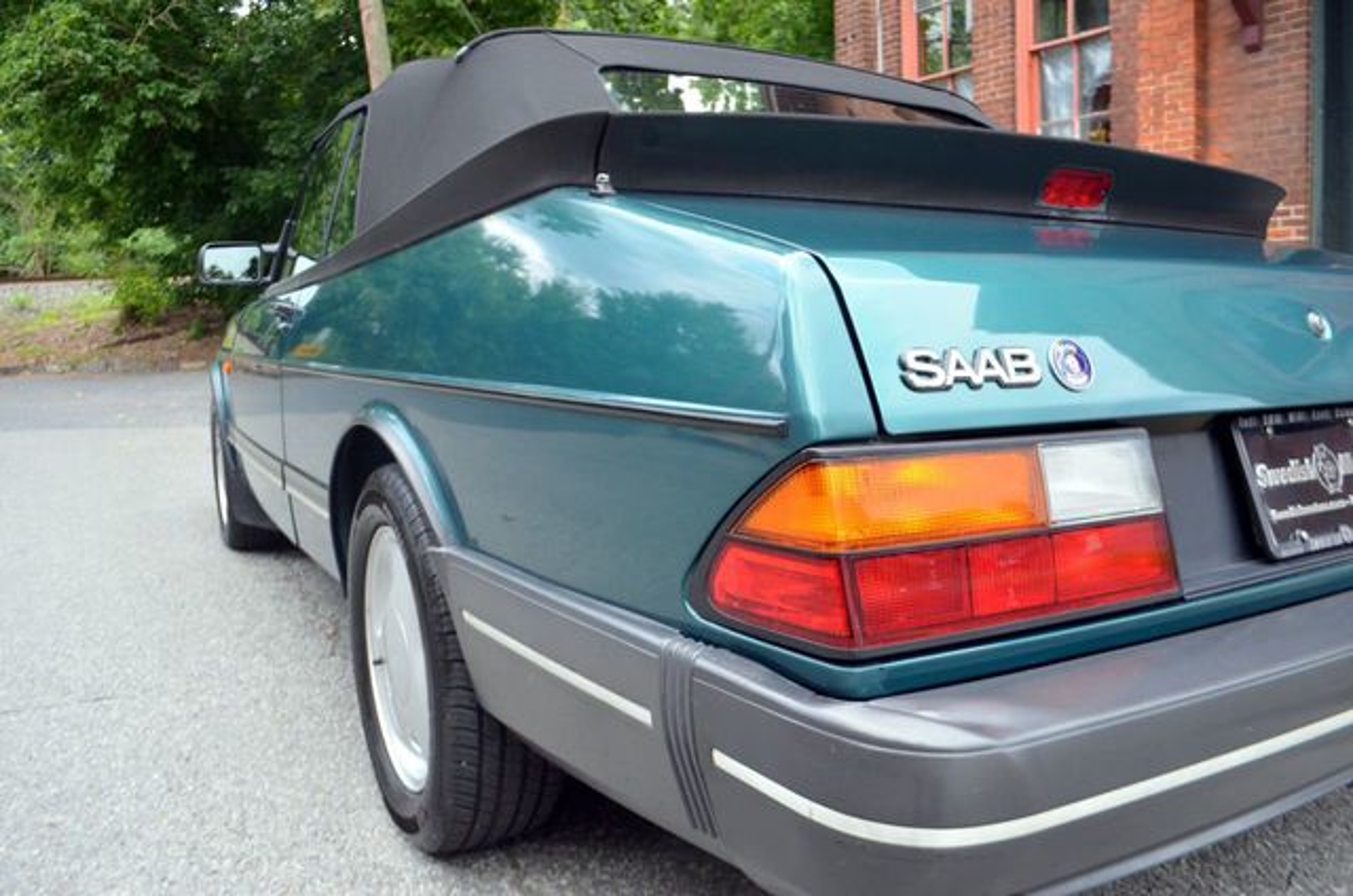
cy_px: 448
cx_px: 676
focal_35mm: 27
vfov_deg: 47.7
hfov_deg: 67.5
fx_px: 1013
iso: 400
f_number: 5
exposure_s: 1/100
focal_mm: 18
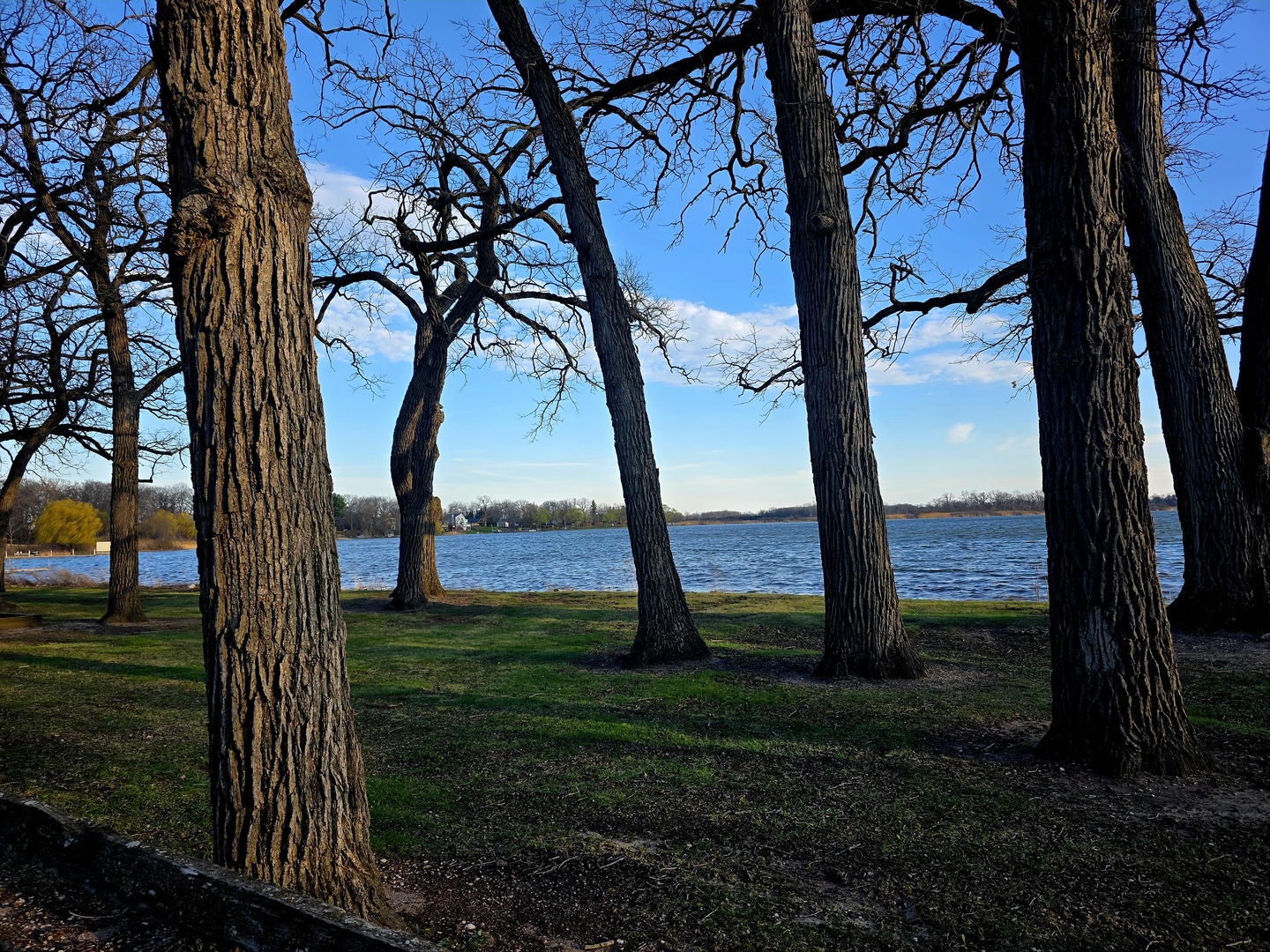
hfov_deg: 73.9
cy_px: 476
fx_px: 844
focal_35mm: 23
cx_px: 635
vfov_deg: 58.9
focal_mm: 6.3
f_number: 1.7
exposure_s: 1/909
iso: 40
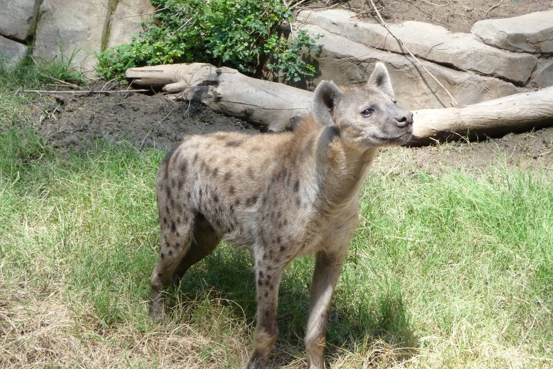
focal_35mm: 154
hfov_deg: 13.3
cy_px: 200
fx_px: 2366
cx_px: 276
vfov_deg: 8.9
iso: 400
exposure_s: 1/500
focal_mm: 25.2
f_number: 4.8
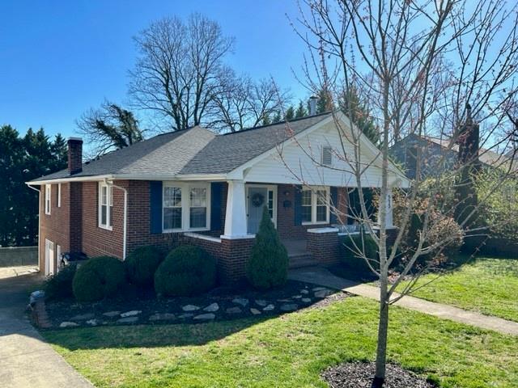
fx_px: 389
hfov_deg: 67.3
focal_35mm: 26
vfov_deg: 53.1
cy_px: 194
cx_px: 259
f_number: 1.5
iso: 50
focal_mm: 5.7
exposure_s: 1/2695
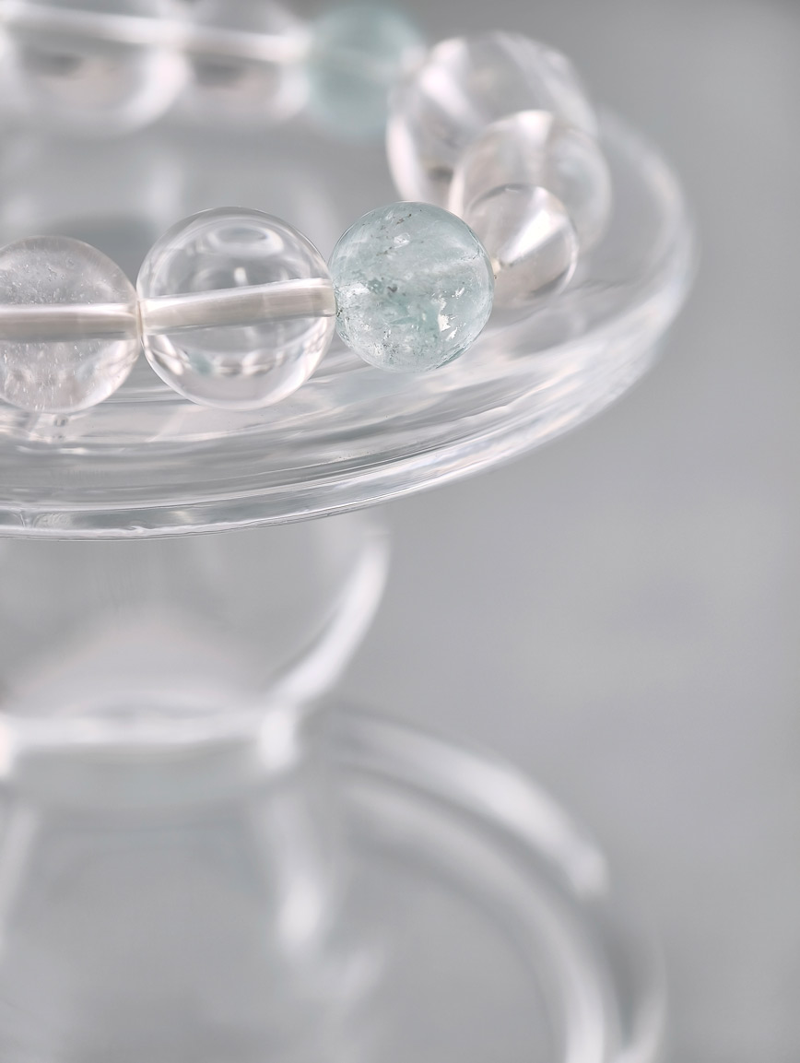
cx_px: 400
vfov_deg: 23.0
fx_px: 2613
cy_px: 532
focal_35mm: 85
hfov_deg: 17.4
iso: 125
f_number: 2.67
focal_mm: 22.48
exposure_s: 1/160
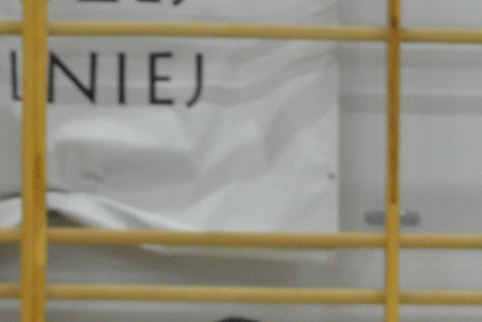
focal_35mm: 473
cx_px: 426
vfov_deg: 2.9
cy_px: 694
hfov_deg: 4.4
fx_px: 6334
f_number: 5.6
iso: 800
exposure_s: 1/40
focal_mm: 52
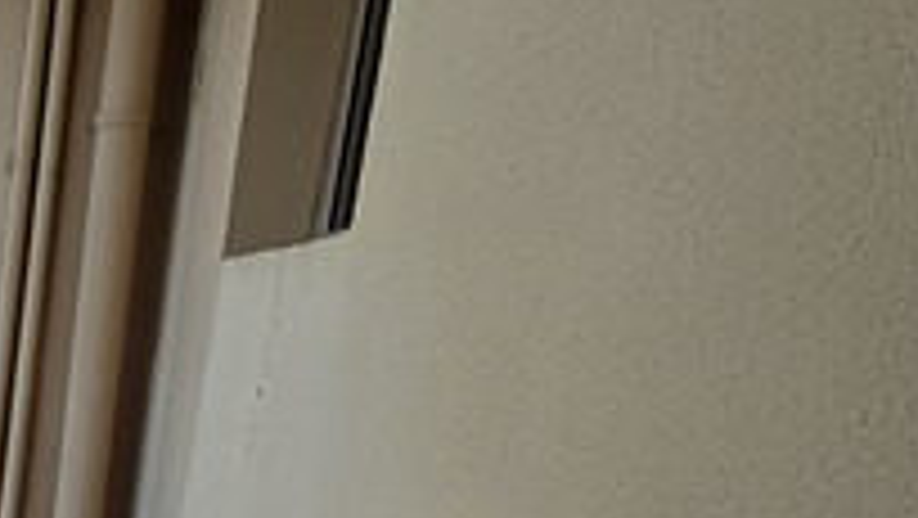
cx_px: -47
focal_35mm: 39
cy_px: 534
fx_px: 950
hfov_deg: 42.6
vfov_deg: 28.4
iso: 40
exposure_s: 1/409
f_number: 2.2
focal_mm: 1.64
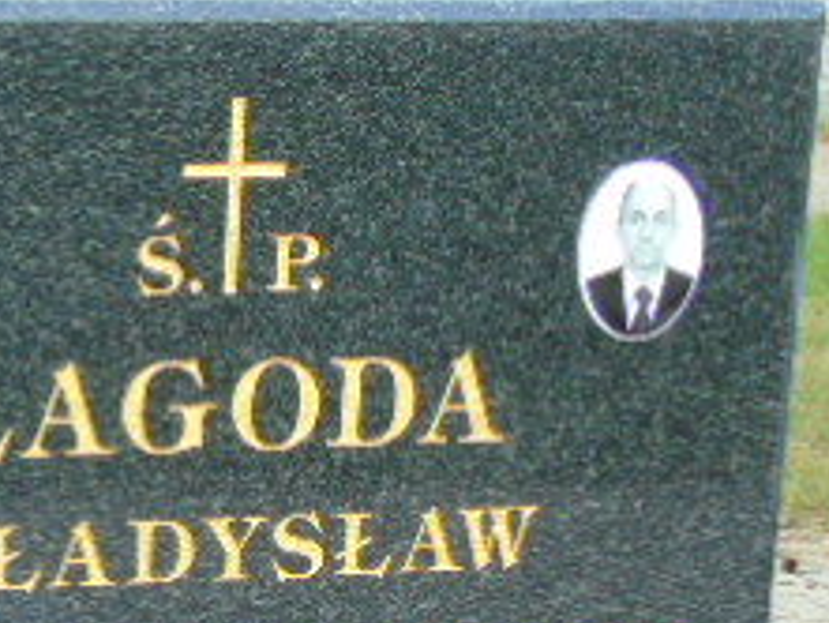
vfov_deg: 11.0
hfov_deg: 14.4
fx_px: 3187
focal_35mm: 133
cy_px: 649
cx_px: -146
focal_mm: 8.2
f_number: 4.1
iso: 80
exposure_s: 1/60
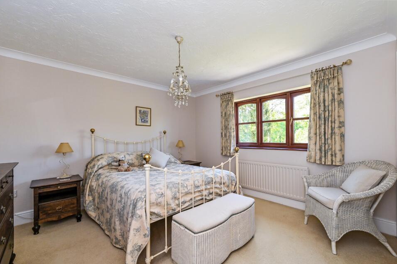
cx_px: 209
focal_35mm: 15
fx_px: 165
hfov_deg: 100.3
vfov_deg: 77.2
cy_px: 140
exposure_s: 1/40
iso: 400
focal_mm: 14
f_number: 8
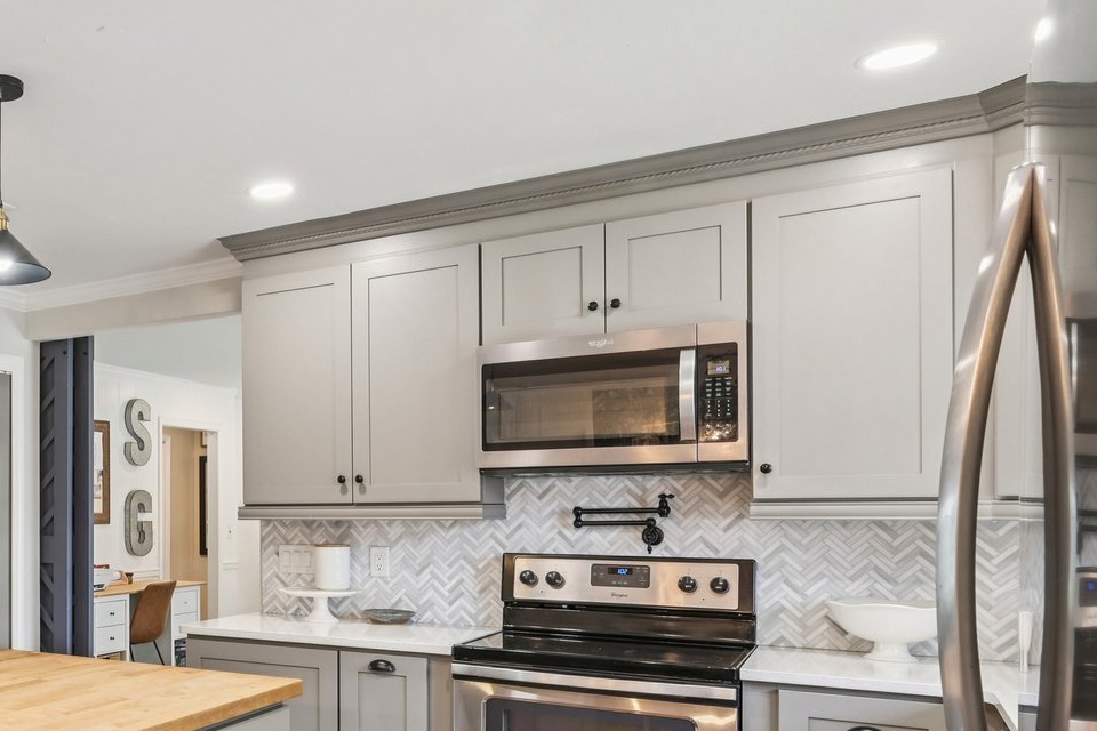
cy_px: 511
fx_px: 1008
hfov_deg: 48.8
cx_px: 47
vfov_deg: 39.2
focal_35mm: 33
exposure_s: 1/10
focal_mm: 15.5
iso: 400
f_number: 8
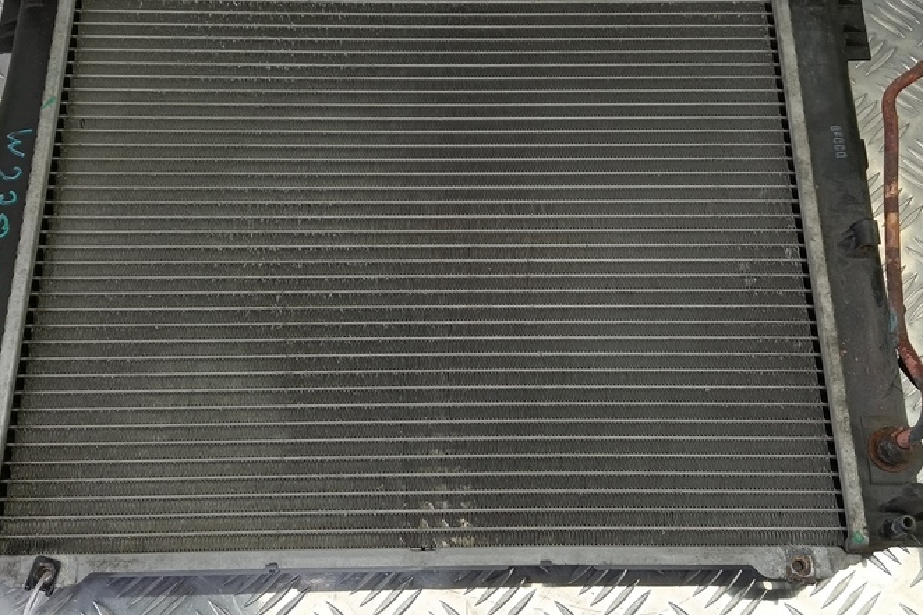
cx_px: 452
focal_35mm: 37
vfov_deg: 35.7
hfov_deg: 51.9
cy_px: 223
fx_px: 948
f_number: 1.6
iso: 118
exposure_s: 1/50
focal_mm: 4.11
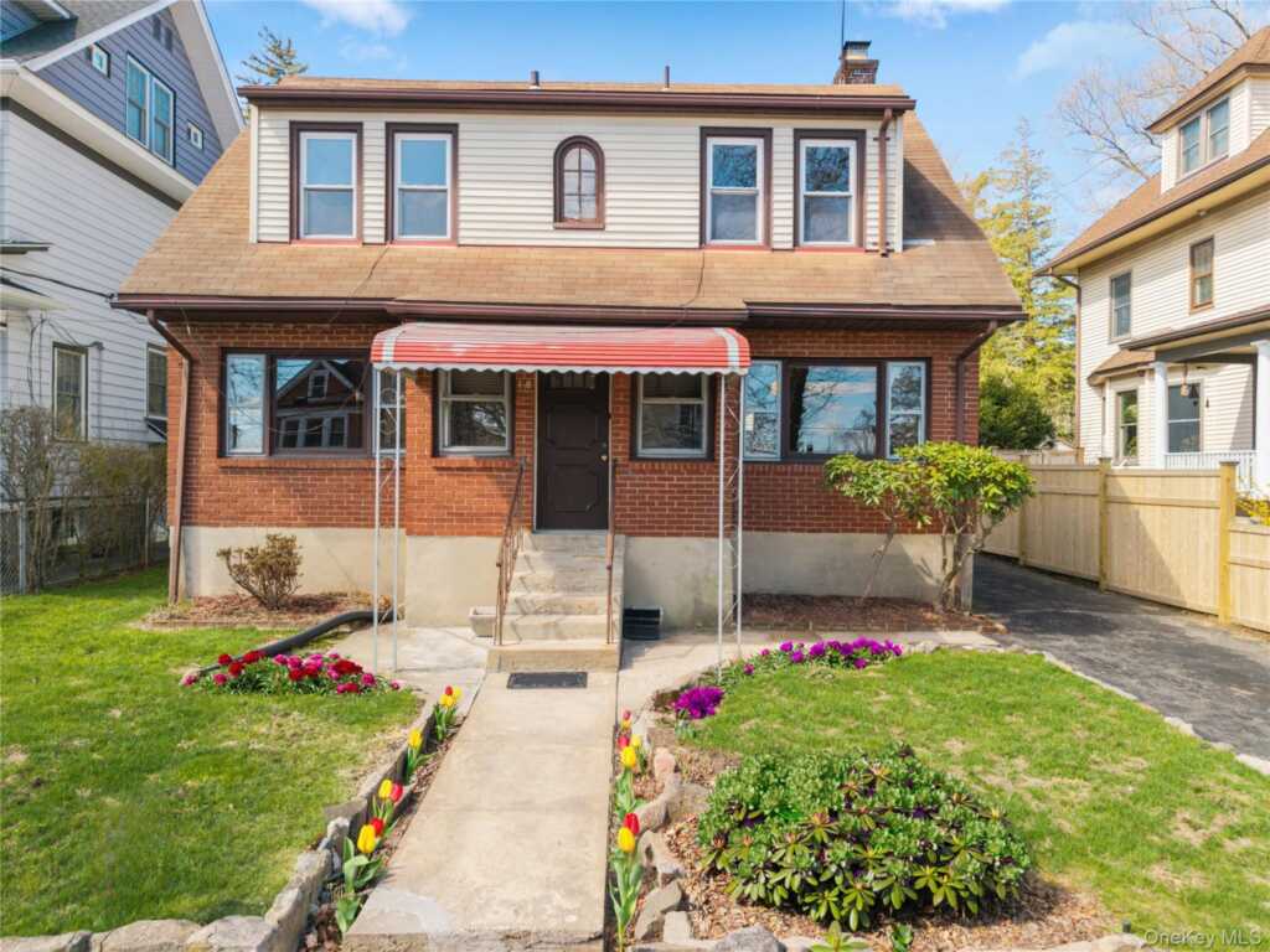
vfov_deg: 56.8
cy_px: 476
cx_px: 635
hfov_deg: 71.6
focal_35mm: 24
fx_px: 881
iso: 290
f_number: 1.8
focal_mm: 8.67
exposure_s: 1/730
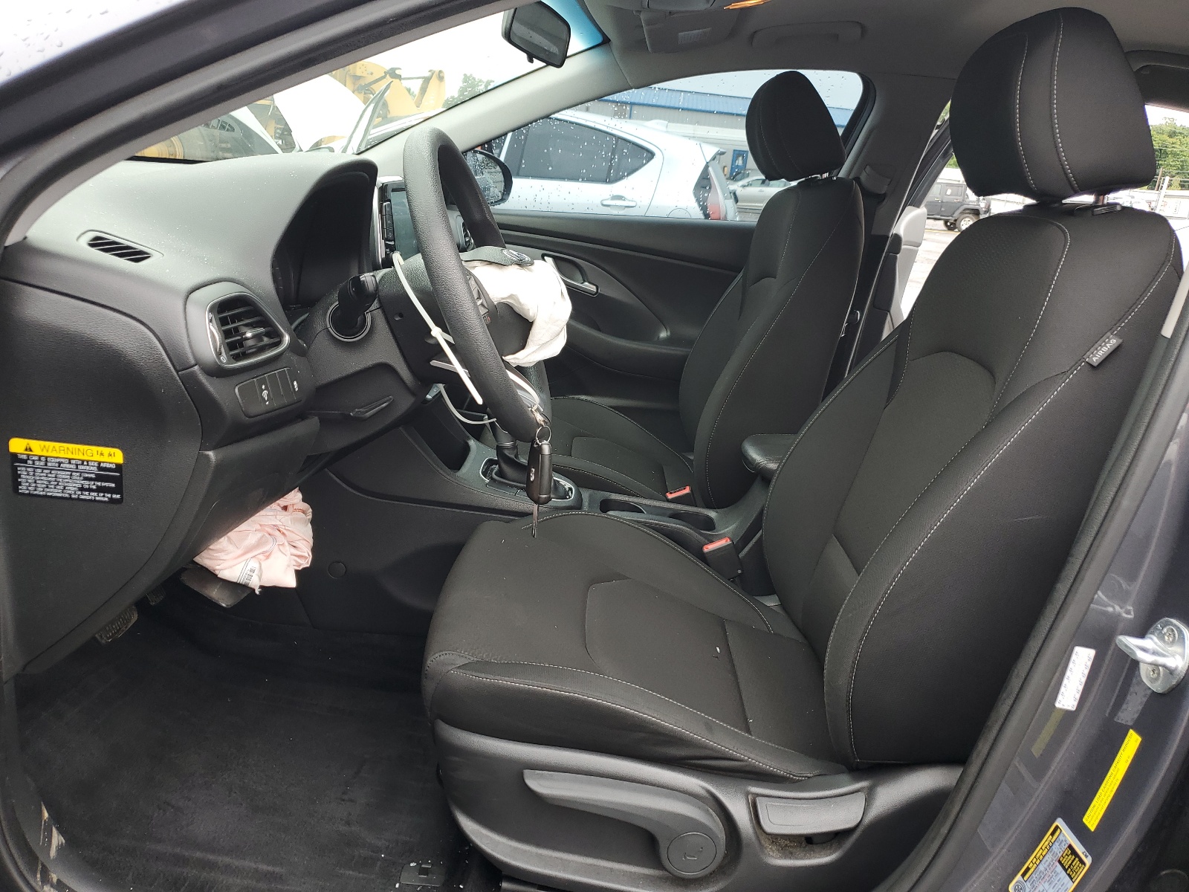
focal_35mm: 26
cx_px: 594
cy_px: 446
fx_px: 893
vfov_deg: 53.1
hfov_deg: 67.3
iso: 50
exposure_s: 1/196
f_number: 1.5
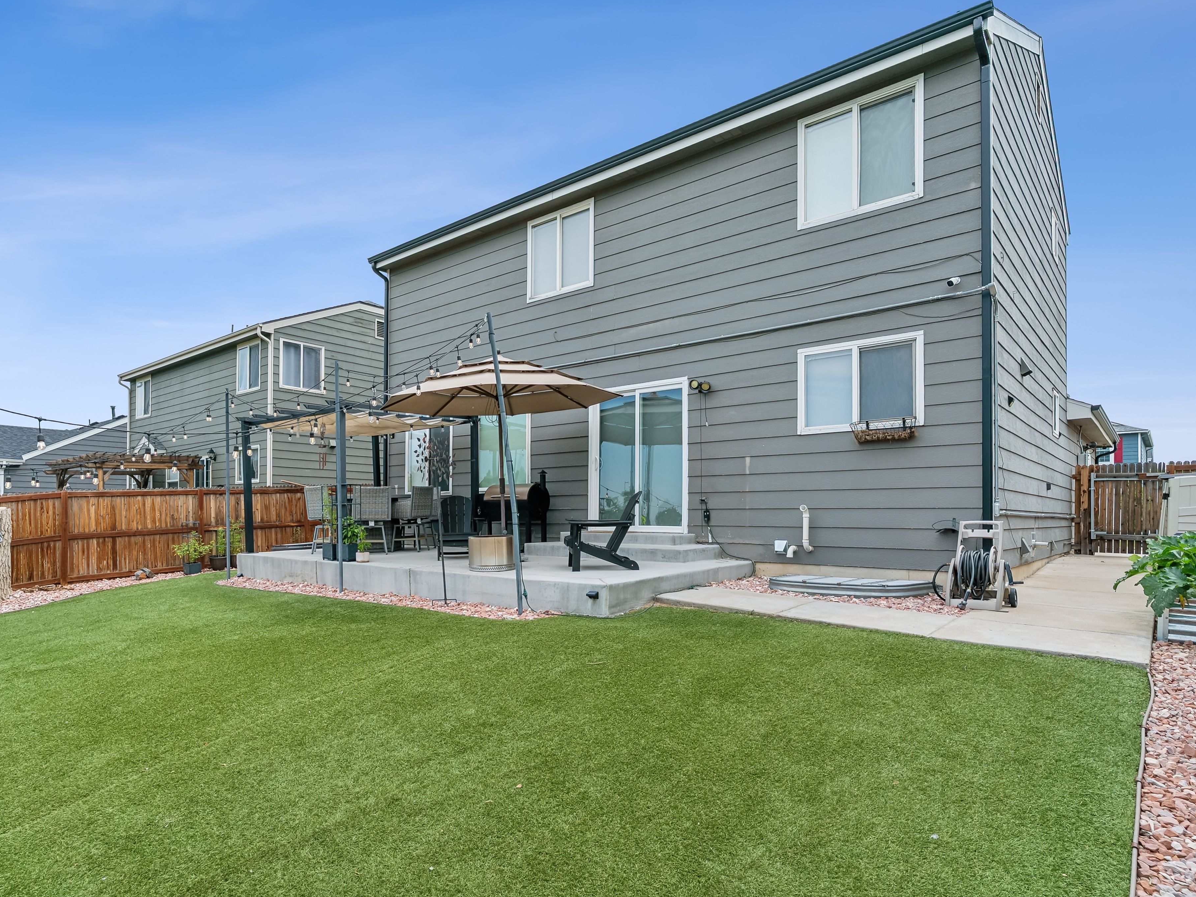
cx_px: 503
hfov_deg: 84.0
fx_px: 656
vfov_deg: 68.7
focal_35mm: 19
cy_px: 454
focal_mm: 17
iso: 100
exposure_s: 1/160
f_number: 8
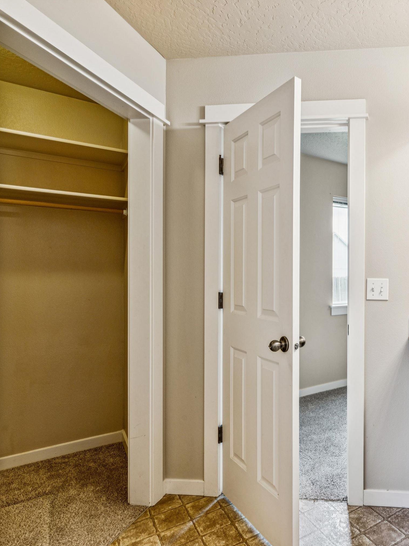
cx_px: 359
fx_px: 365
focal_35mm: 23
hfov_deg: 52.3
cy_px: 276
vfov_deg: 73.5
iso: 400
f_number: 13
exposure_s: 1/8
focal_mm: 15.8
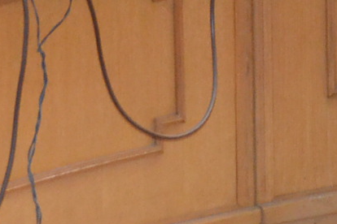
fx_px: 2658
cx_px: 133
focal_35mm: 284
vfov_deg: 4.7
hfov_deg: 7.3
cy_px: -279
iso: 2200
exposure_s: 1/60
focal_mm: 34
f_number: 5
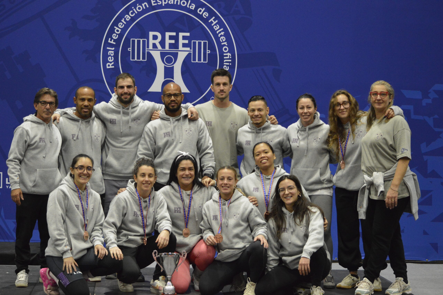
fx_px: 1014
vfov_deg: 16.5
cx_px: 222
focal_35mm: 82
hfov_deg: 24.6
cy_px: 148
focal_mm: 55
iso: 3200
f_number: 4.5
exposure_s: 1/500
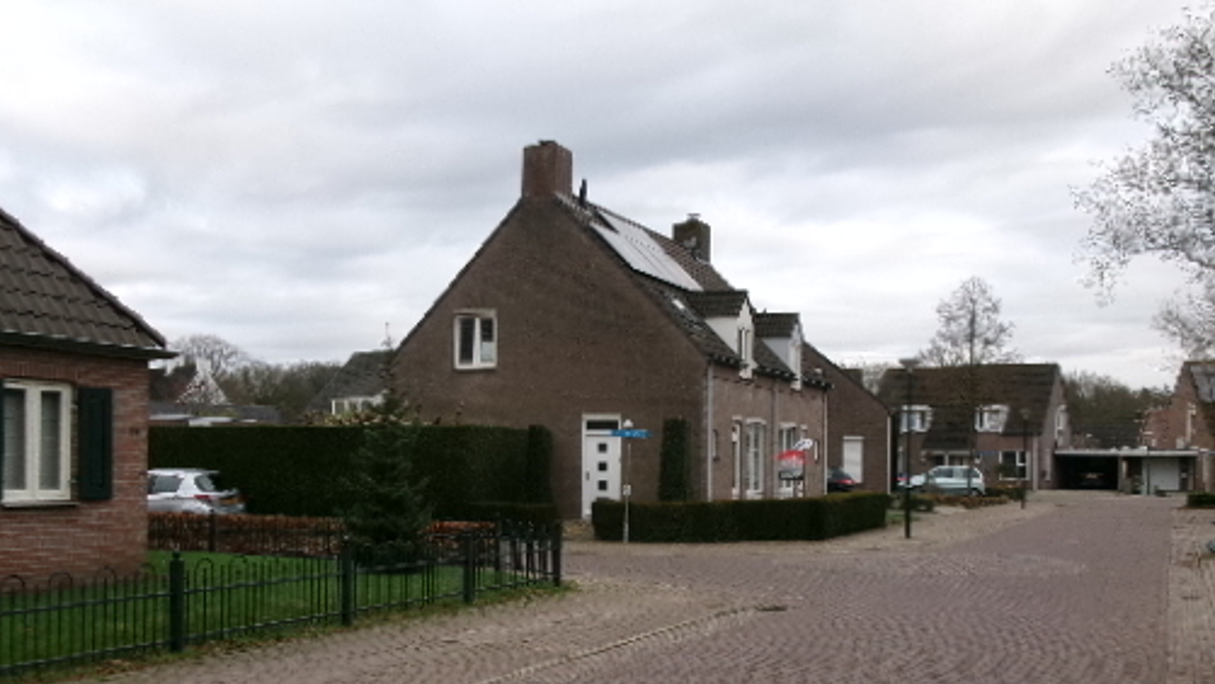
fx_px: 1257
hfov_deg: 51.6
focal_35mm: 39
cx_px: 577
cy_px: 485
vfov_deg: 30.1
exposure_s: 1/75
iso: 100
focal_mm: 5.1
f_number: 3.9
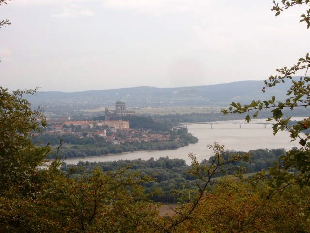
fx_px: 1021
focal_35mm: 114
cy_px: 116
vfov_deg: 13.0
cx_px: 155
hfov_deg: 17.3
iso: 63
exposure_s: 1/90
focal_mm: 17.4
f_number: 10
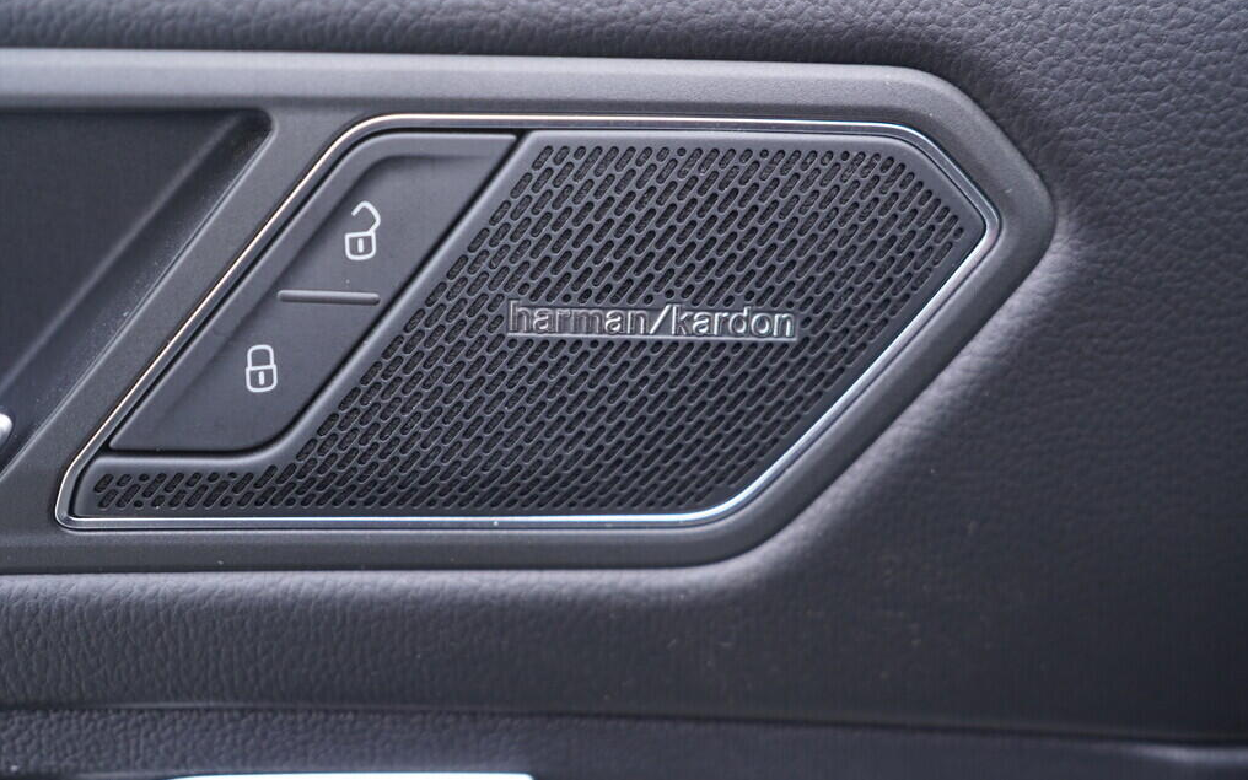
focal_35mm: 37
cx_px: 626
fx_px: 1258
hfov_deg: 52.7
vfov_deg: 34.4
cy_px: 363
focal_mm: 24
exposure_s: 1/40
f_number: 2.8
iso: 250
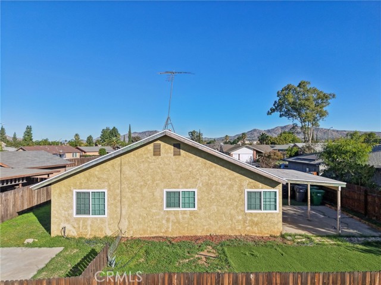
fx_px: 264
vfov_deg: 56.8
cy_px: 142
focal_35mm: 24
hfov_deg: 71.6
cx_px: 190
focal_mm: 8.7
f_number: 1.8
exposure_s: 1/4000
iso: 150
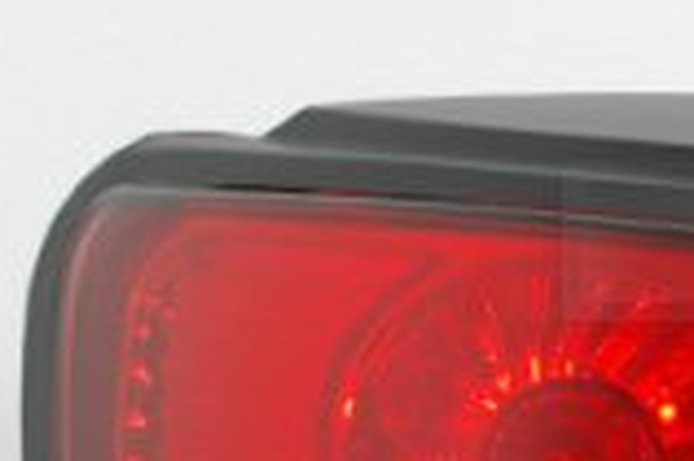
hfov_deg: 9.3
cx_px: 1076
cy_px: 448
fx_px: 4160
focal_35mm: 216
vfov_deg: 6.3
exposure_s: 1/60
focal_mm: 38
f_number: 6.3
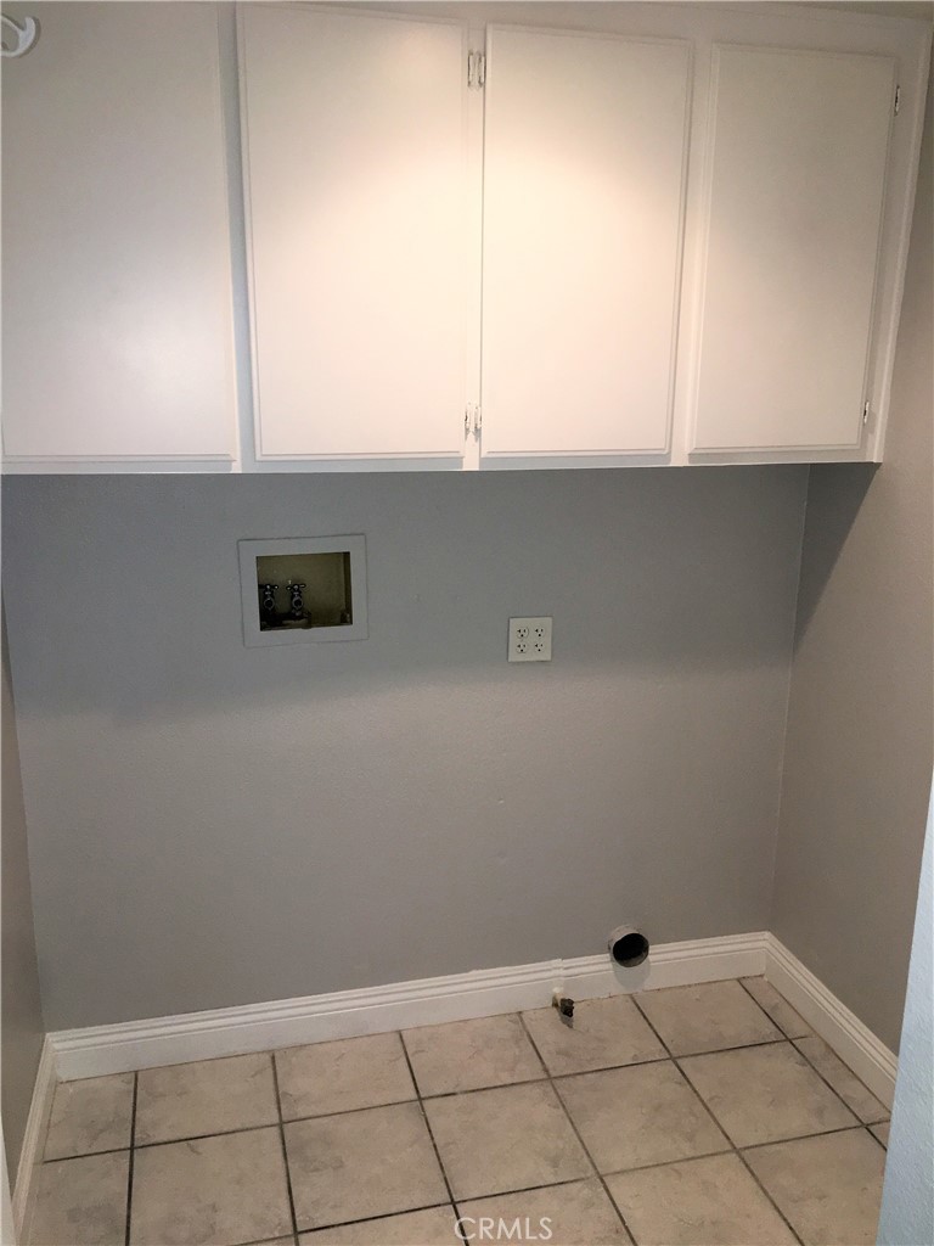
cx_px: 467
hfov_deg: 48.2
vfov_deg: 61.7
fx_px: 1043
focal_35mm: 29
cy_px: 623
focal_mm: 4.15
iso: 80
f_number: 2.2
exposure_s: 1/30
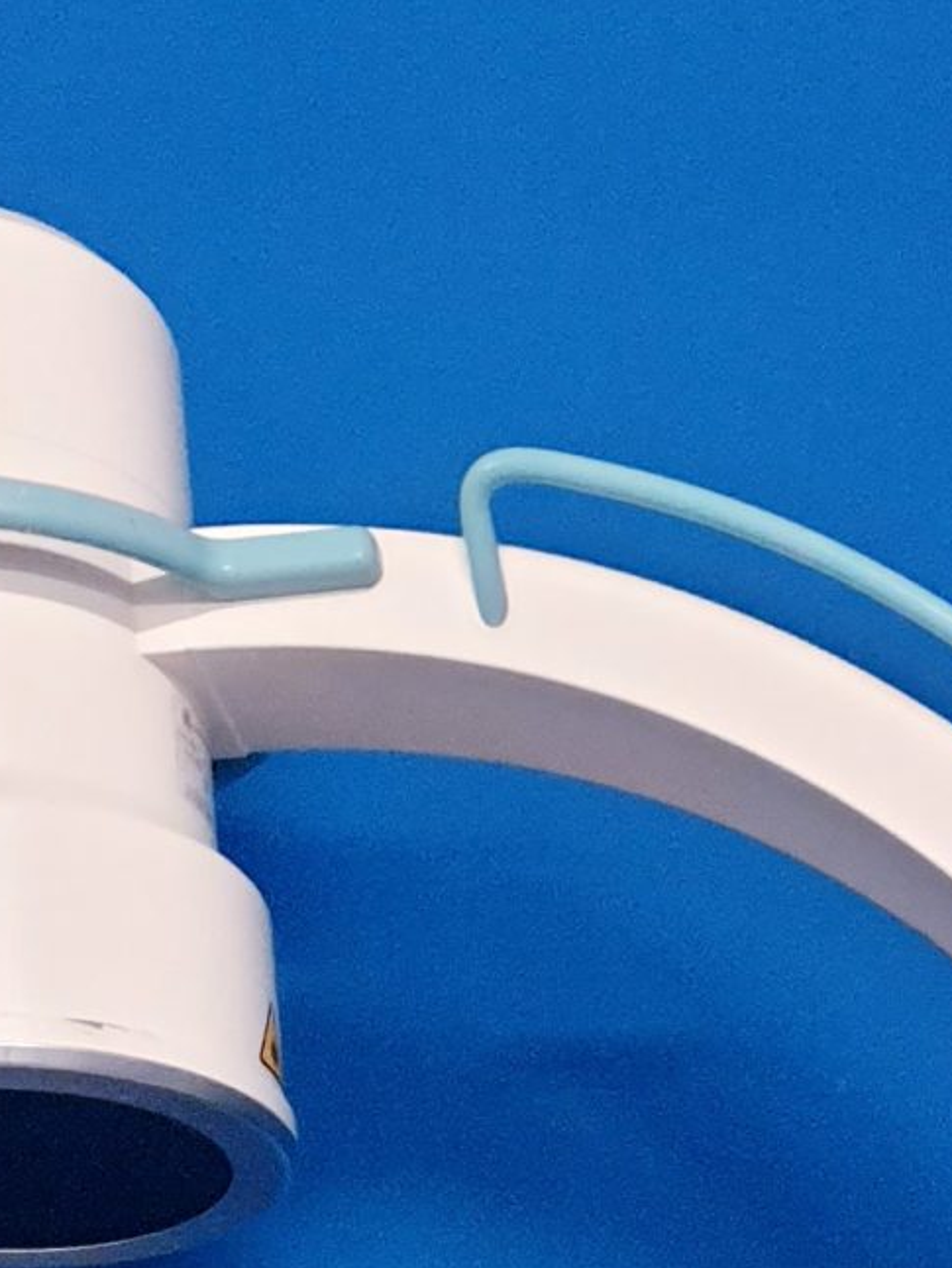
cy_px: 2245
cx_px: 1327
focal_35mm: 103
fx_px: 3774
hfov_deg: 13.7
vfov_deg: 16.2
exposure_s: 1/50
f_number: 1.5
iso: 320
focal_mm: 4.3
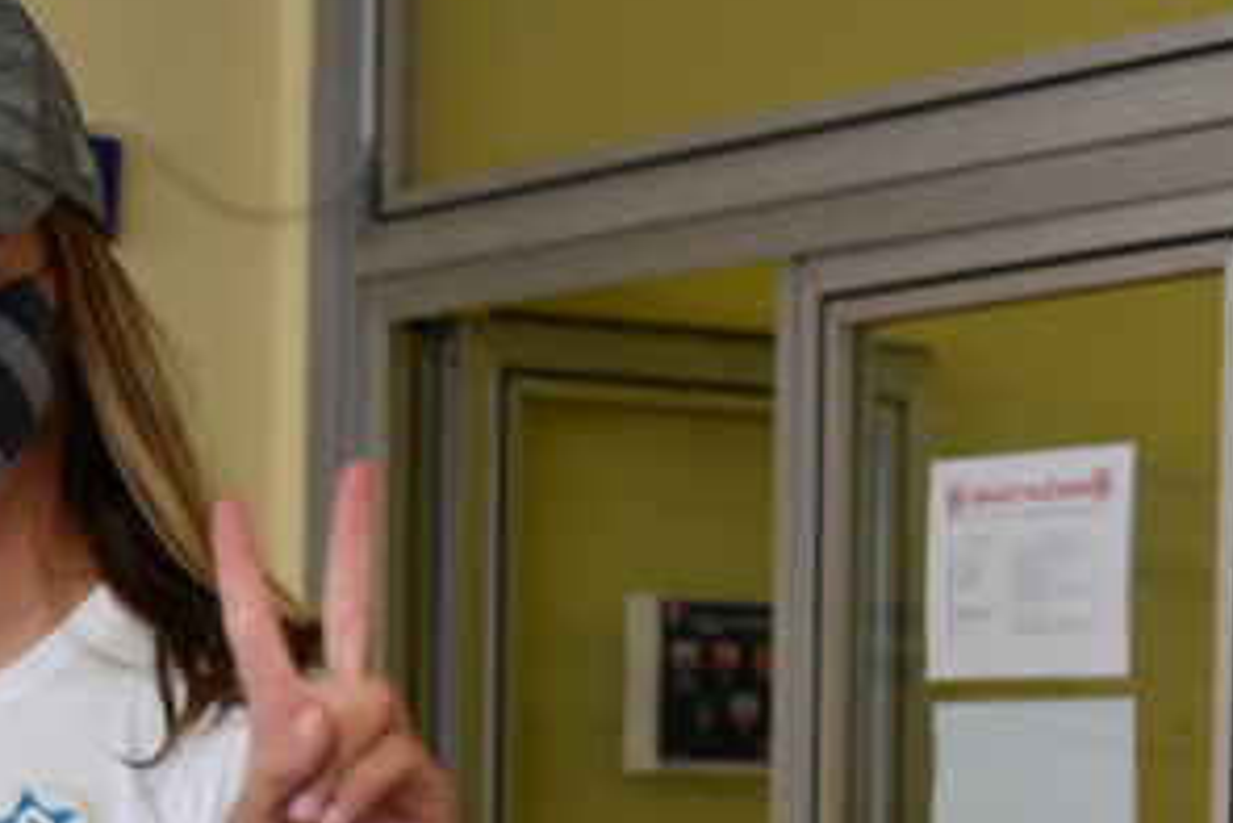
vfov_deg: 10.6
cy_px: 978
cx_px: -219
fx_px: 4352
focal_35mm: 127
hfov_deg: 15.6
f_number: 4
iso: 400
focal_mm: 50
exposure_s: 1/60
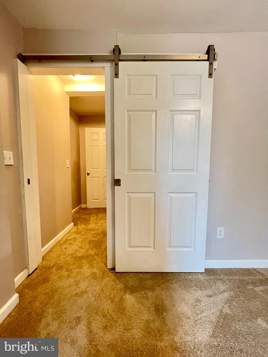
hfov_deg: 89.9
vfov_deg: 106.2
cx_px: 134
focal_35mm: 13
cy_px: 178
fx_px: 134
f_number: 1.8
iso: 800
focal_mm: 1.57
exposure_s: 1/60
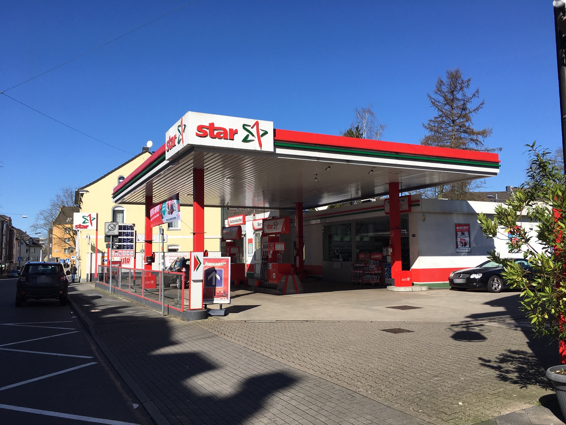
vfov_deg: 48.2
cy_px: 212
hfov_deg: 61.7
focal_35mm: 29
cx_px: 283
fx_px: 474
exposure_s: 1/2198
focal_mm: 4.15
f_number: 2.2
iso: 25
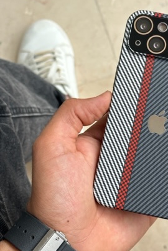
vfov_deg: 25.6
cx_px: 124
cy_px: 103
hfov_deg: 17.2
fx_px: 552
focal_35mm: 79
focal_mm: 6.86
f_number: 1.78
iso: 64
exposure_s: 1/207
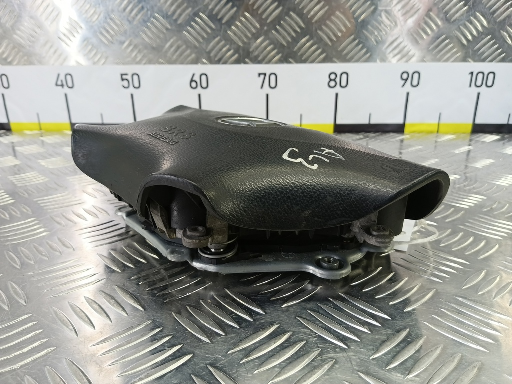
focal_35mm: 23
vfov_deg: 58.9
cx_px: 256
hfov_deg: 73.9
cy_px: 192
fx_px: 340
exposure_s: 1/50
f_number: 1.6
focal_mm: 4.11
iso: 177
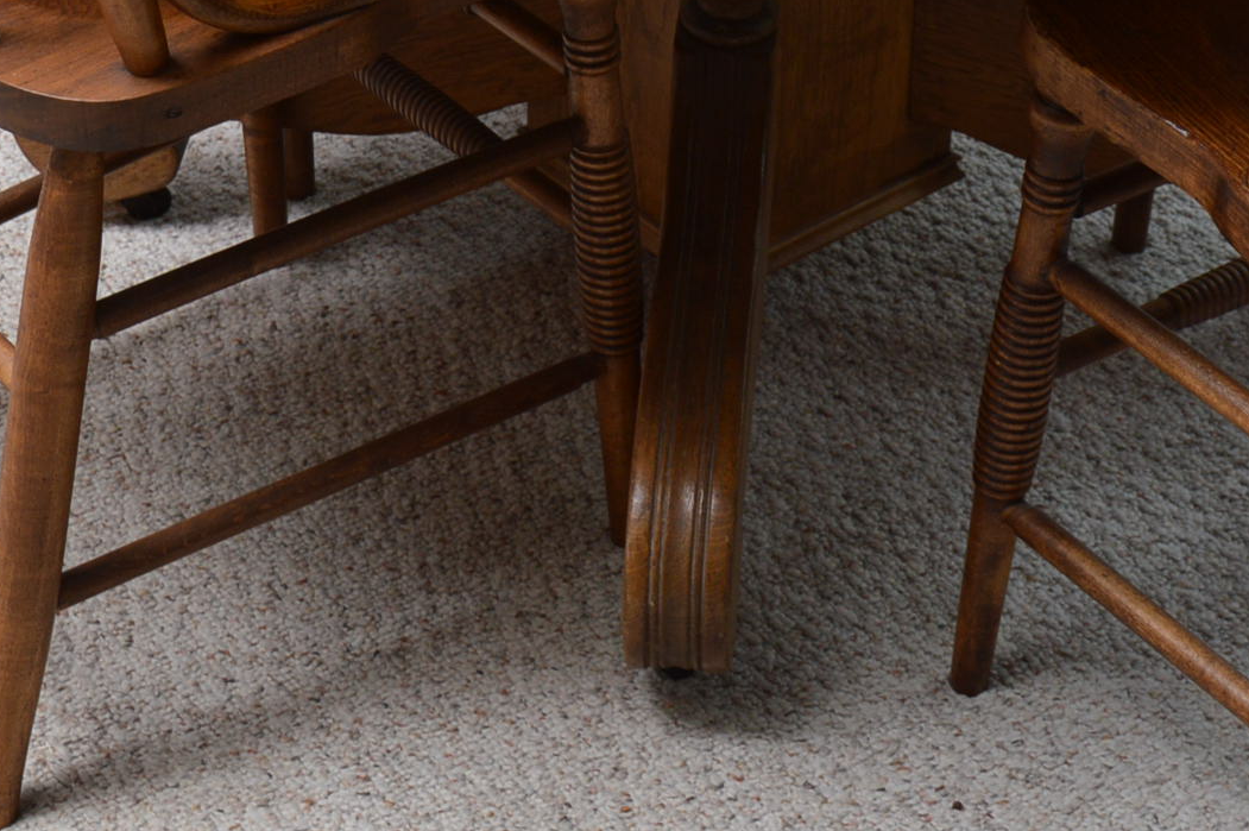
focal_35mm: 103
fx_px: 3571
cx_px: 686
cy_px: -328
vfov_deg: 12.7
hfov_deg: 19.8
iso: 200
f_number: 5.6
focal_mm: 24
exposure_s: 1/80
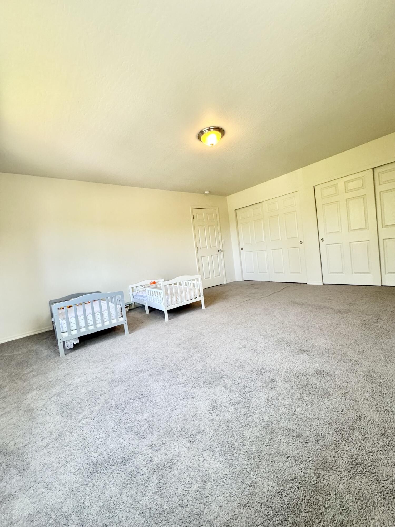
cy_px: 264
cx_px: 198
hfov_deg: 85.7
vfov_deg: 102.1
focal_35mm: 14
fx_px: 213
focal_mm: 2.22
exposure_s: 1/120
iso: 250
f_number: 2.2
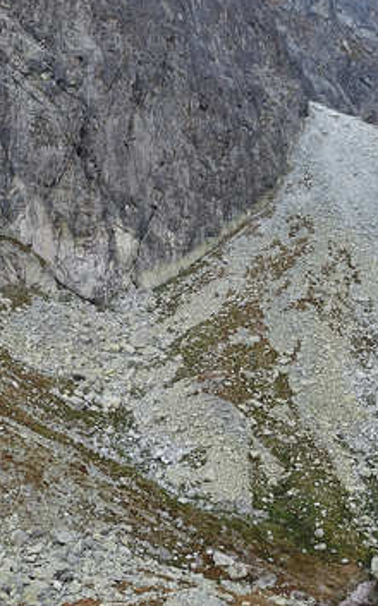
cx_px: 100
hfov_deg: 29.4
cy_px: 294
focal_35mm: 43
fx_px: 710
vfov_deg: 46.2
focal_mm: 4.73
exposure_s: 1/281
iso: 100
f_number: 2.2
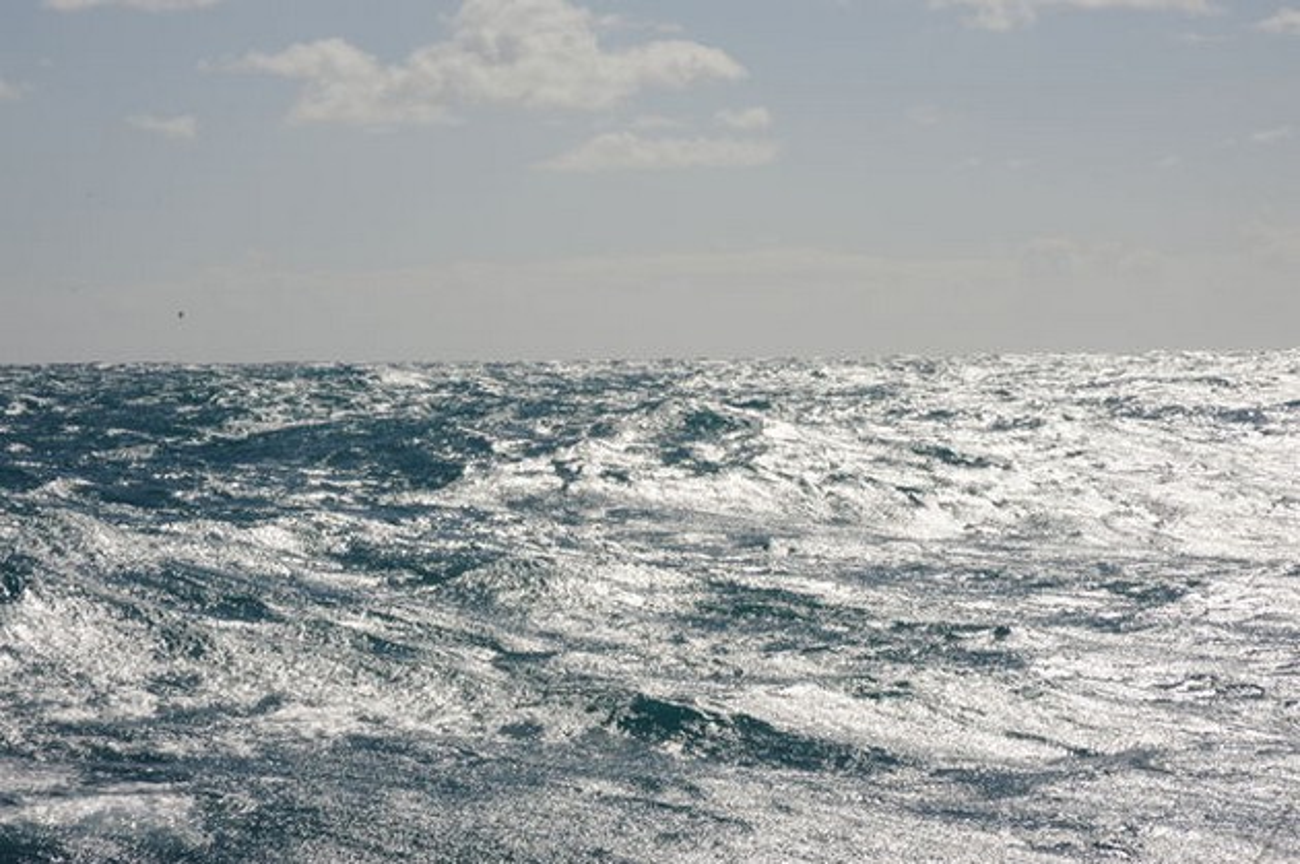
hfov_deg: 17.1
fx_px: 4330
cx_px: 650
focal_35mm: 120
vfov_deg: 11.4
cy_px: 432
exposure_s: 1/250
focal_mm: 120
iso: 200
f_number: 20
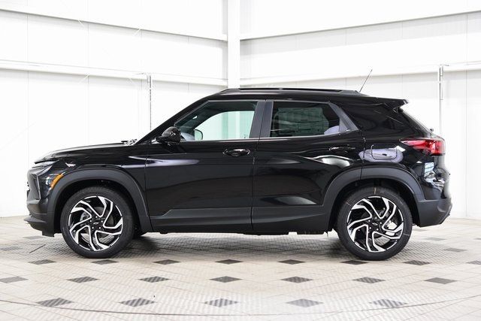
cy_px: 160
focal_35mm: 57
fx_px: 762
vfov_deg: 23.8
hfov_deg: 35.0
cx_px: 240
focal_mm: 38
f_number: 3.5
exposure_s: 1/60
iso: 1600
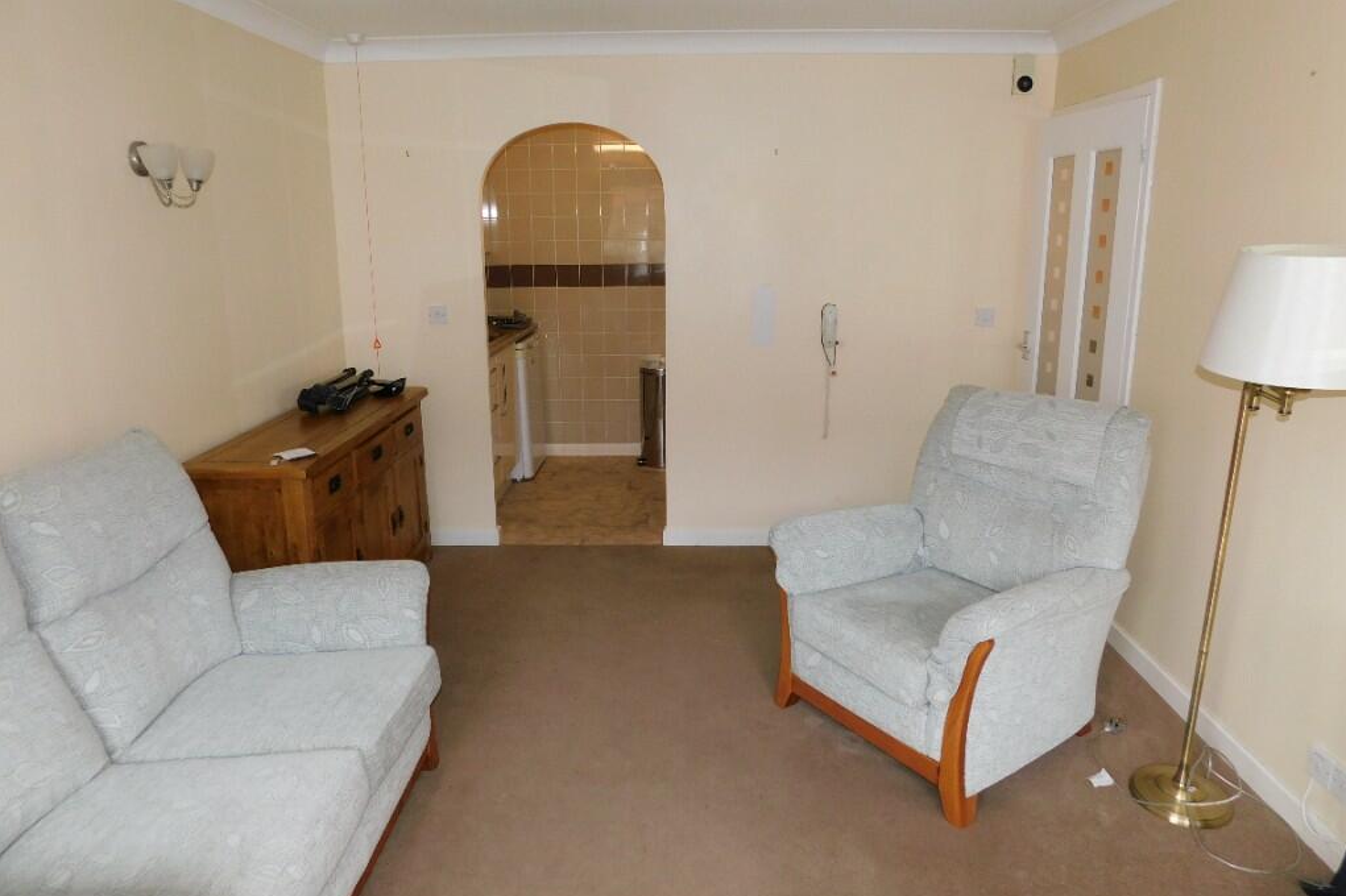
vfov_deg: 53.1
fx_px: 897
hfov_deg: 73.8
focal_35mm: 24
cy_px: 420
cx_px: 674
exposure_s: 1/30
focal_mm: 4
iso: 200
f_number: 3
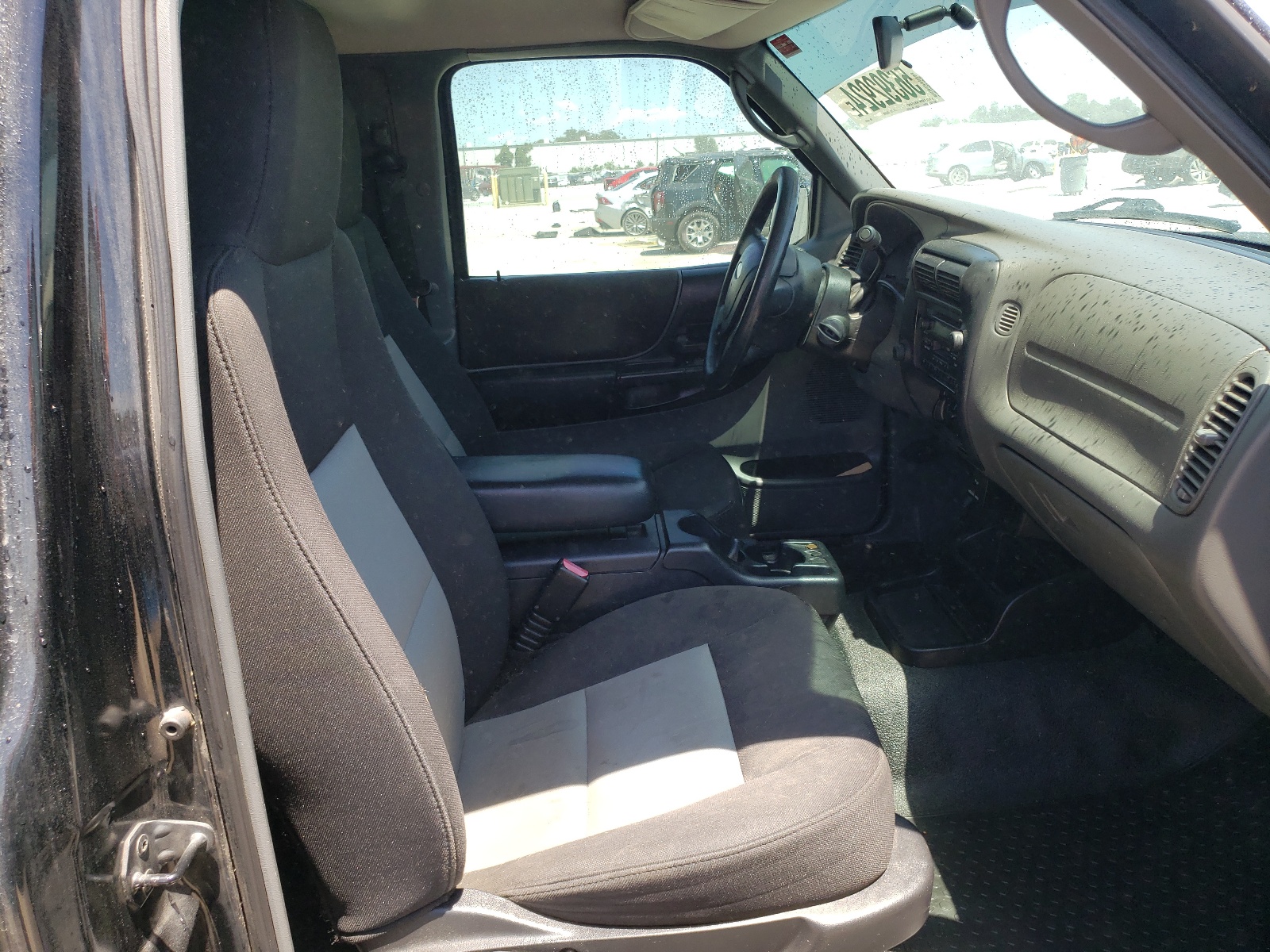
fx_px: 954
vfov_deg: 53.1
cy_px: 476
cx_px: 635
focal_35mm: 26
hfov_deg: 67.3
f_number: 1.5
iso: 50
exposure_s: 1/435
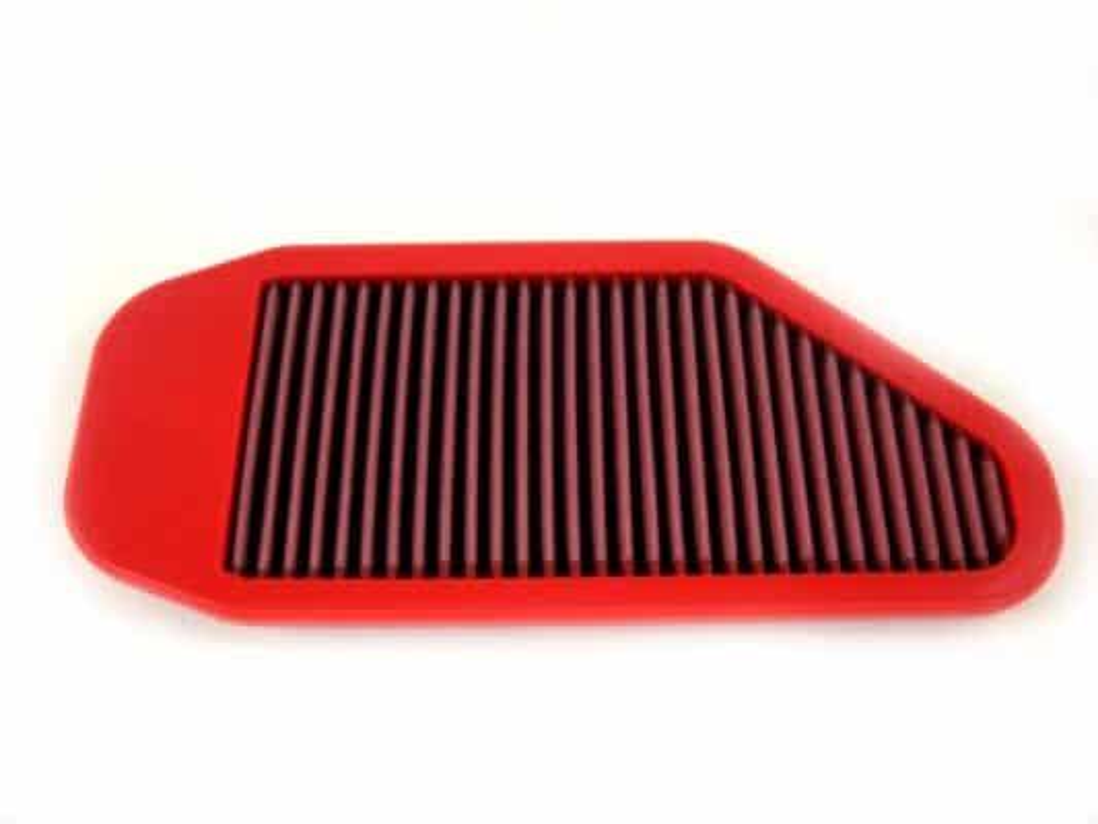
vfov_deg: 40.7
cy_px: 412
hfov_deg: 52.6
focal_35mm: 35
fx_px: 1110
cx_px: 549
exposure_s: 1/51.4
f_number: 2.8
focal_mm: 5.7
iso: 287
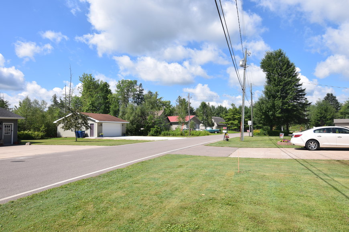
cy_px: 116
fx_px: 233
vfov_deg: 53.1
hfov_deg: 73.7
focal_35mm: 24
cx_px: 174
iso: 200
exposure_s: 1/400
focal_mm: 16
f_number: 10
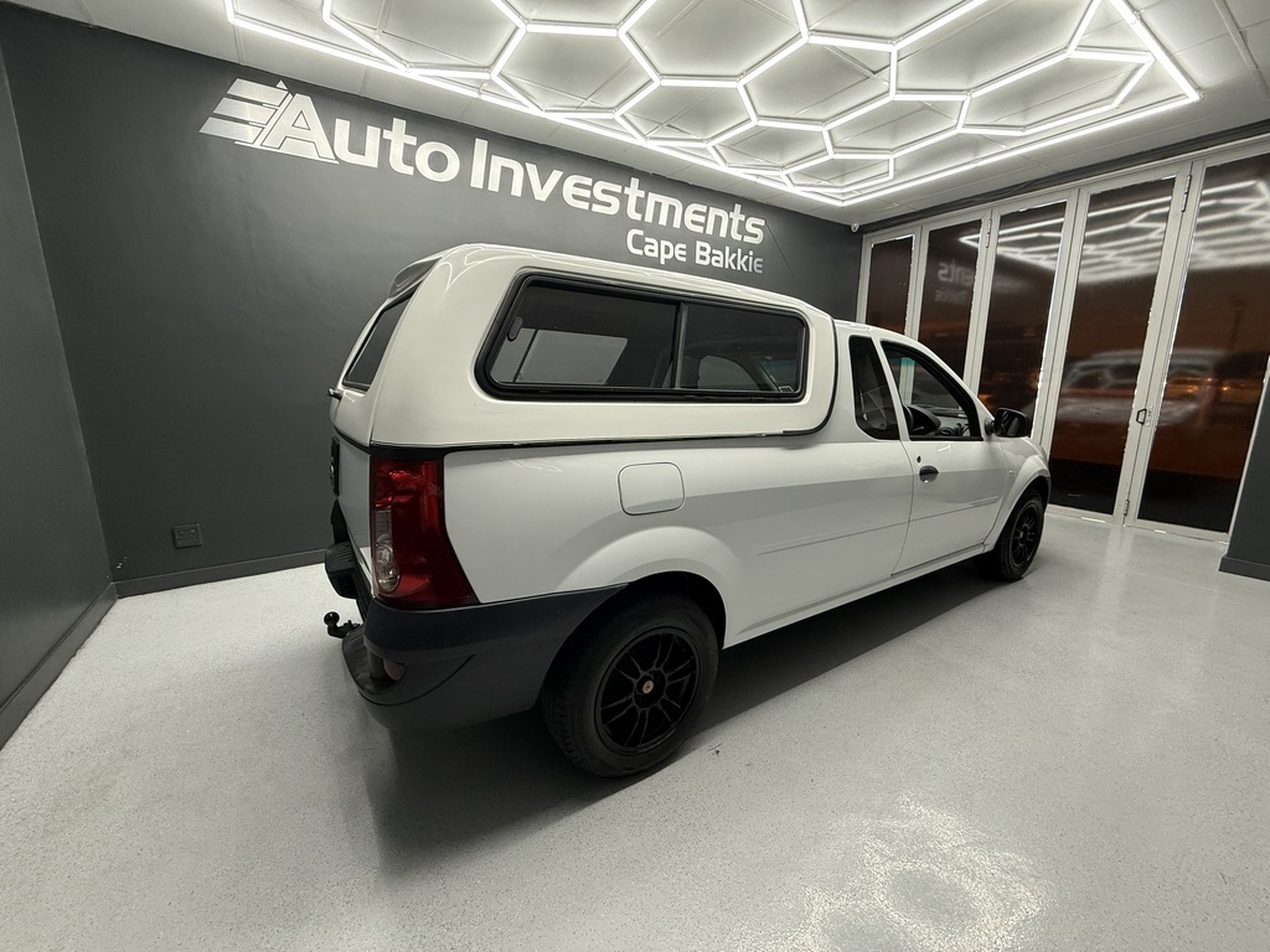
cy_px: 476
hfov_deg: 102.1
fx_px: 514
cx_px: 635
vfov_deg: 85.7
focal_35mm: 14
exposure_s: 1/100
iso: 250
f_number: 2.2
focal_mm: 2.22
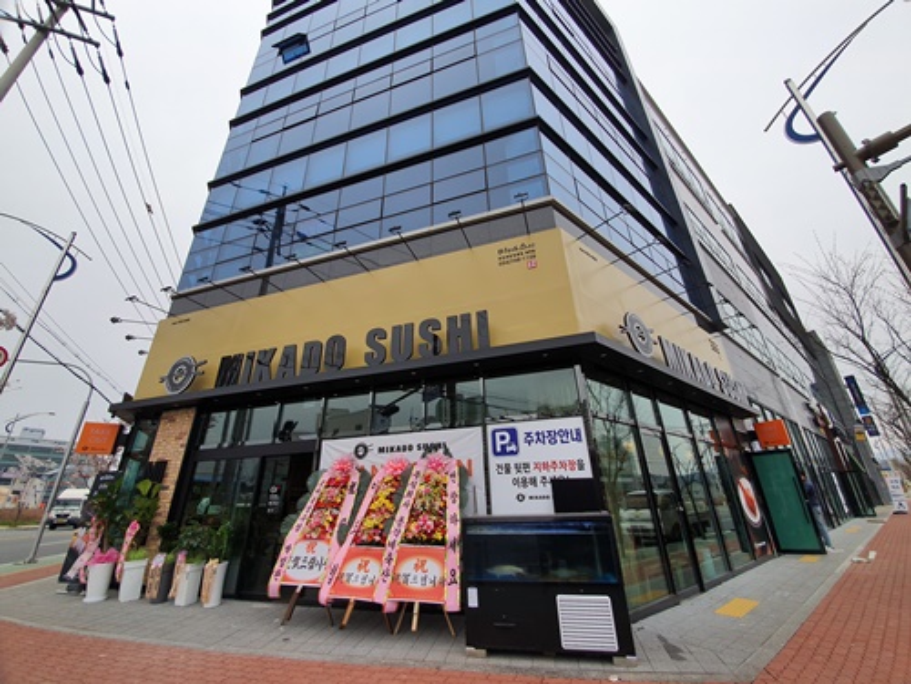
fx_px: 342
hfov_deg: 106.2
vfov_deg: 89.9
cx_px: 456
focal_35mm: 13
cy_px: 342
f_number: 2.2
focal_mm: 1.8
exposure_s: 1/846
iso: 50
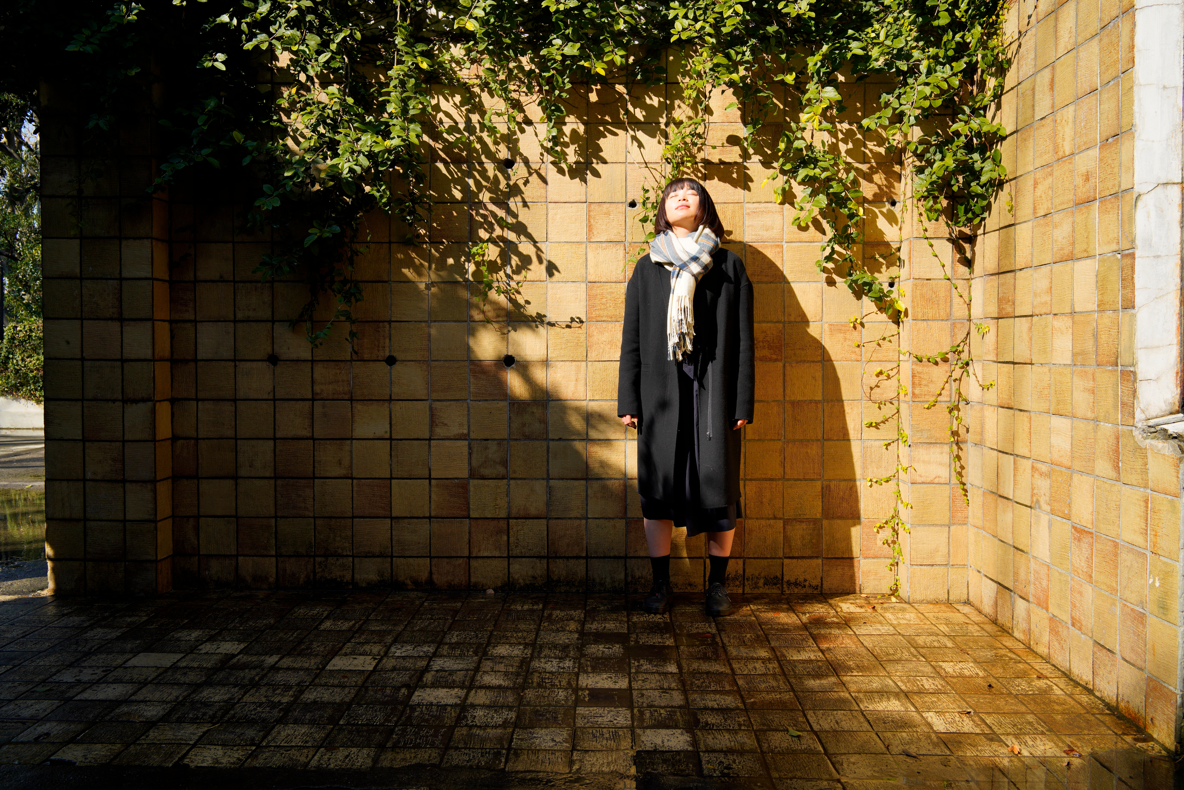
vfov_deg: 37.9
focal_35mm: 35
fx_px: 1151
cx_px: 592
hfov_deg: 54.4
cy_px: 395
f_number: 8
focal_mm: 35
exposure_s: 1/250
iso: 125
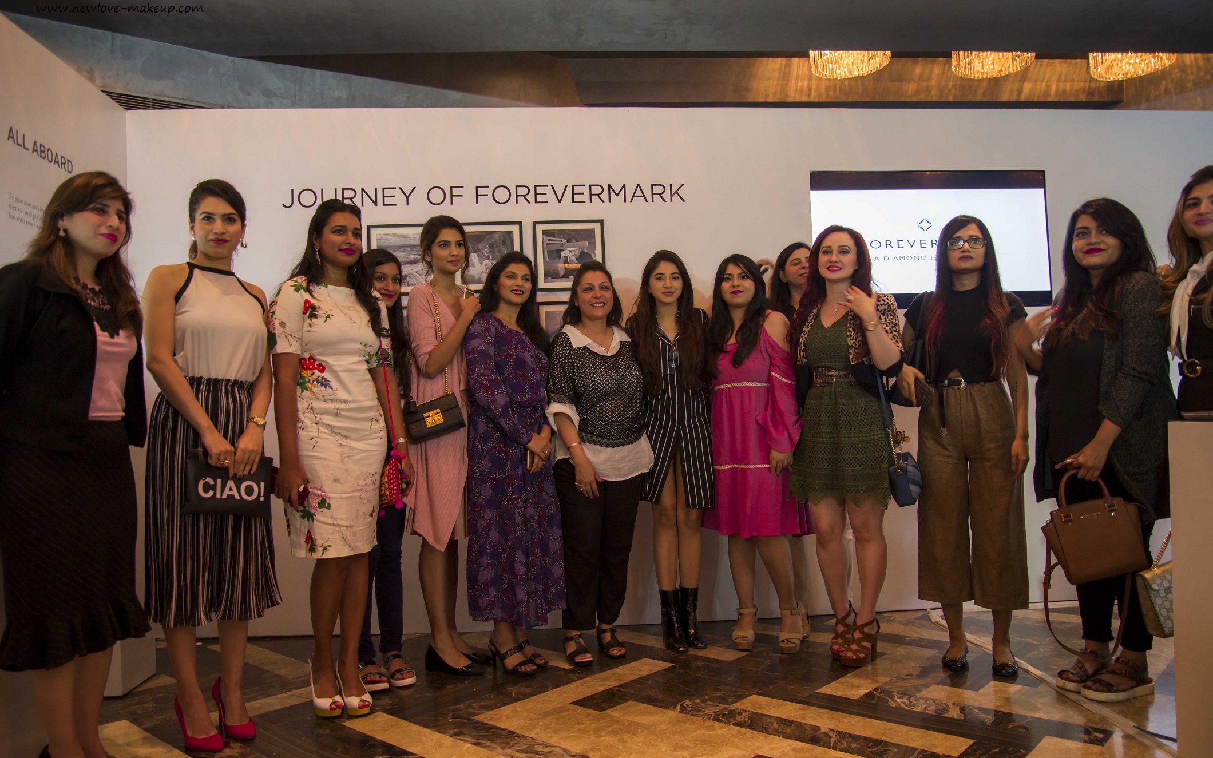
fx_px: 826
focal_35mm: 25
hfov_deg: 72.5
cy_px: 410
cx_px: 598
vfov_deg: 49.2
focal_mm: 24
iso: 800
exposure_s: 1/50
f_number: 3.5
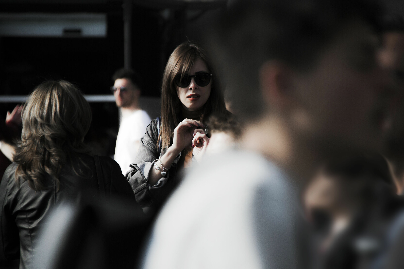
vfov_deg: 3.7
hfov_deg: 5.5
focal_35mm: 375
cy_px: 134
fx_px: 4208
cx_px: 202
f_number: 6.3
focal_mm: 250
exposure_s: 1/1000
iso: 800
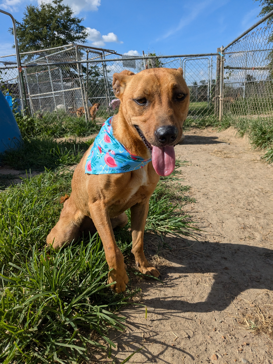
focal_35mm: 27
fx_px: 284
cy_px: 182
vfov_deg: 65.3
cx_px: 136
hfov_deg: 51.4
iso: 50
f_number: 1.73
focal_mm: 4.38
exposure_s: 1/3344
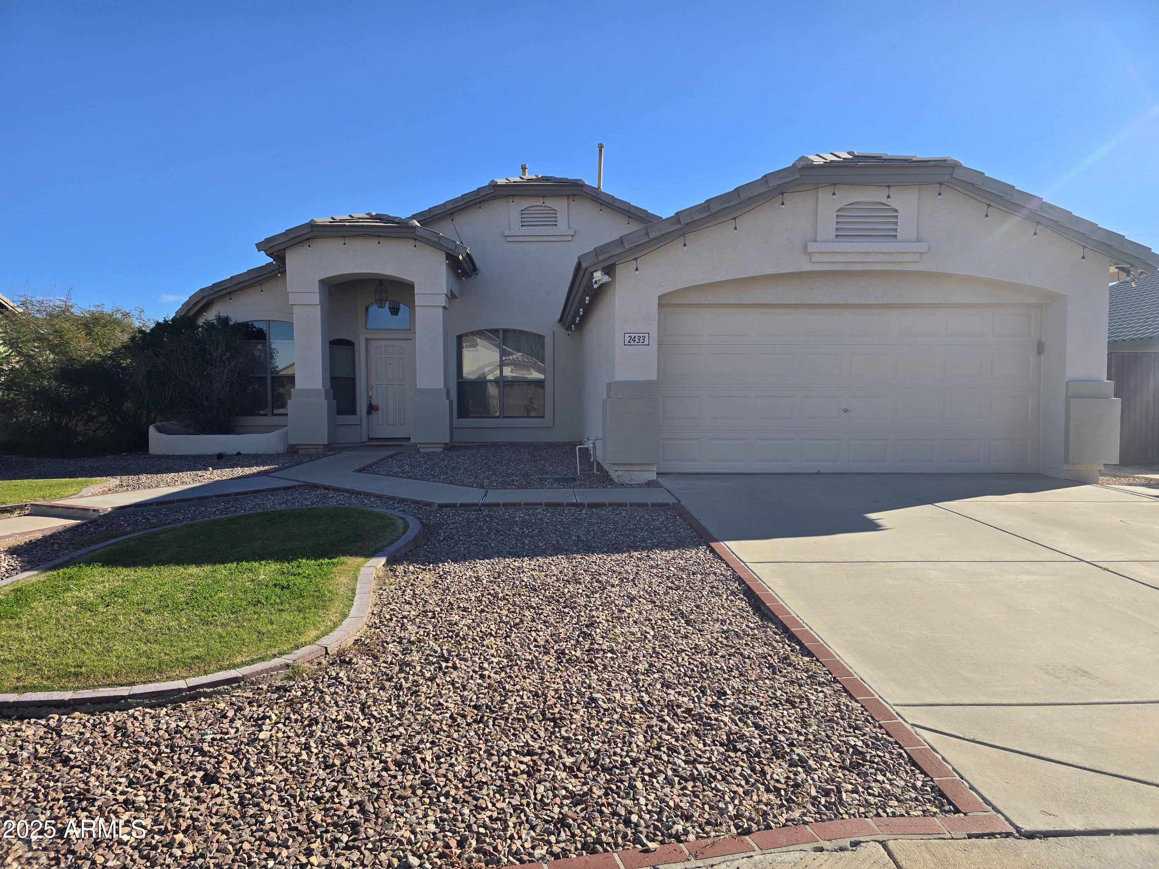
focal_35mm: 23
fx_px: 770
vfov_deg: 58.9
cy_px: 434
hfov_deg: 73.9
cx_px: 580
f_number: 1.7
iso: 12
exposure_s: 1/634
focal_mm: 6.3
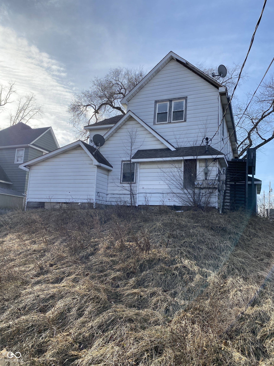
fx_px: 274
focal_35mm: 26
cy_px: 183
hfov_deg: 53.1
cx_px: 137
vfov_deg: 67.3
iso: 32
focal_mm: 4.25
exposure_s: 1/2571
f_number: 1.8
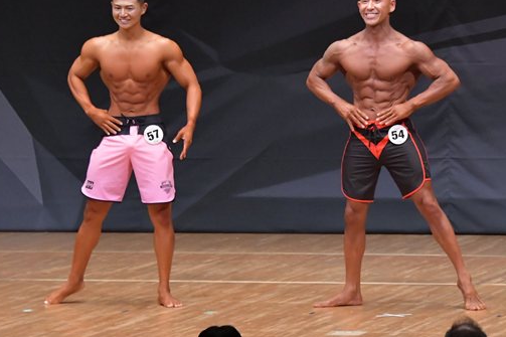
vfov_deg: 4.4
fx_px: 4370
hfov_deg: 6.6
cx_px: 345
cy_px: 142
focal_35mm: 311
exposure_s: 1/400
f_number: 5.6
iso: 6400
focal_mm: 135
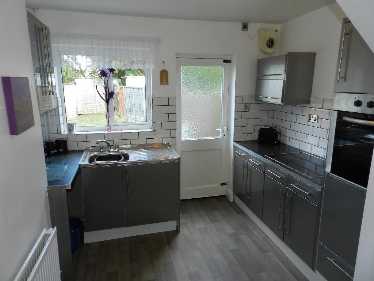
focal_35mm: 23
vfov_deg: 58.9
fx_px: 248
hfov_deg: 73.9
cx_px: 187
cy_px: 140
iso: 160
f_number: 3.4
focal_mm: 4
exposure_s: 1/50
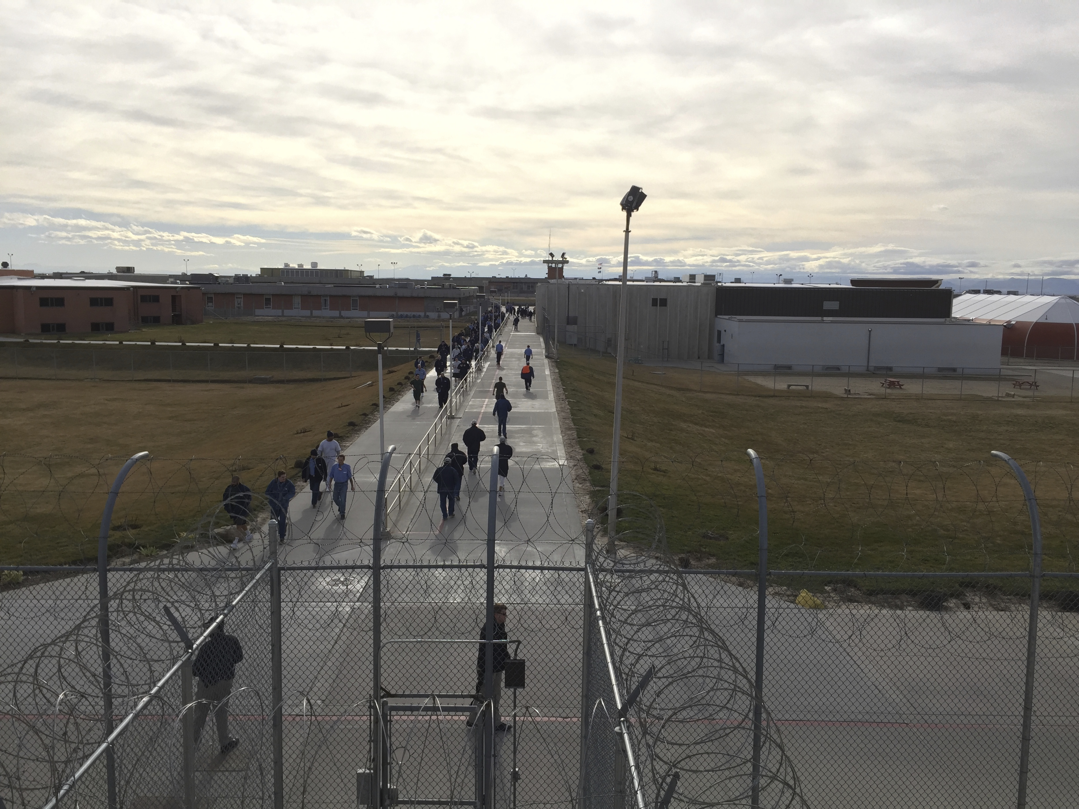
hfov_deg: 61.7
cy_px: 404
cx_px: 540
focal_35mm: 29
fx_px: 904
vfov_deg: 48.2
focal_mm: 4.15
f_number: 2.2
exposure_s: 1/1883
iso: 32
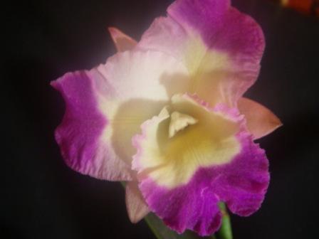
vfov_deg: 20.4
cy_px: 120
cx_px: 160
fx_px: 664
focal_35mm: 72
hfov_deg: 27.0
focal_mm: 11.9
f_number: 3.8
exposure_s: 1/6
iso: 200
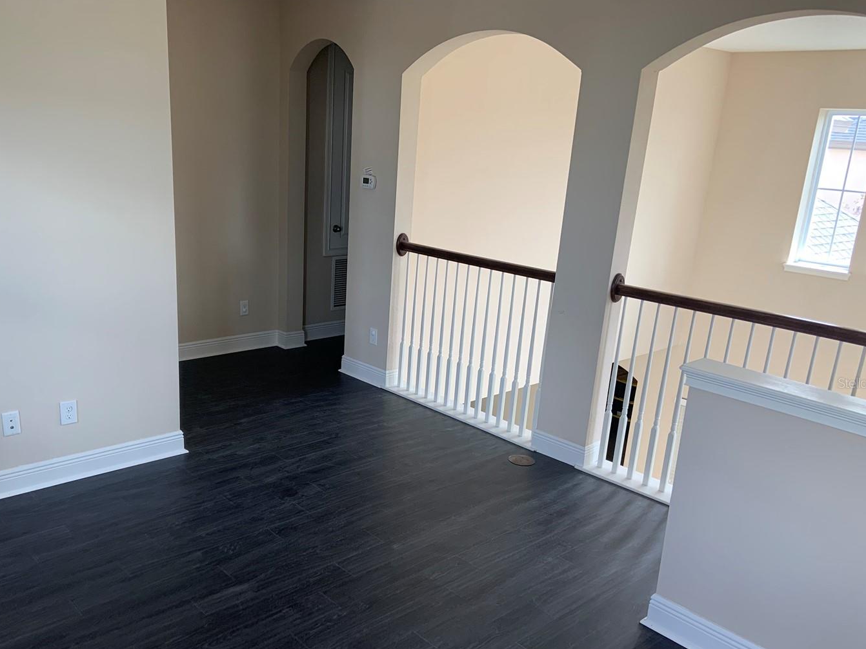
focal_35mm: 31
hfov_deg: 58.2
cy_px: 383
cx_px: 383
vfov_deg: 45.2
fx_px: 775
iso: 64
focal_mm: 4.25
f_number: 1.8
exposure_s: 1/121
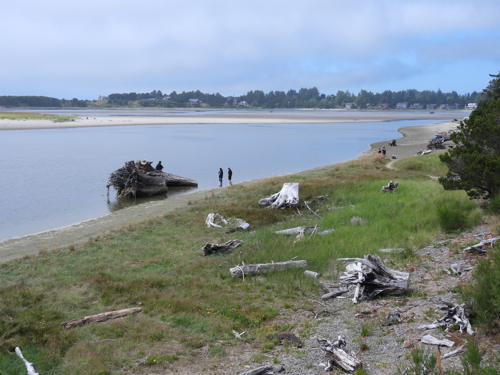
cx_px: 250
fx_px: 722
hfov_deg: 38.2
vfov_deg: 29.1
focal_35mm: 50
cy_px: 188
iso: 100
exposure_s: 1/1250
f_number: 3.5
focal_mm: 8.9
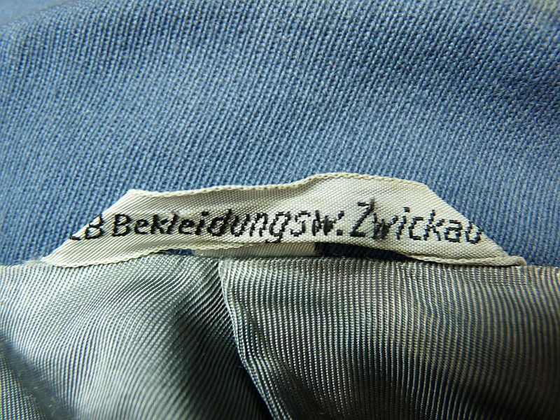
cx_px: 280
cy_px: 210
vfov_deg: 51.4
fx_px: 437
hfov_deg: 65.3
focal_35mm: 27
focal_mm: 4.8
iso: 160
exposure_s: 1/30
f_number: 2.8
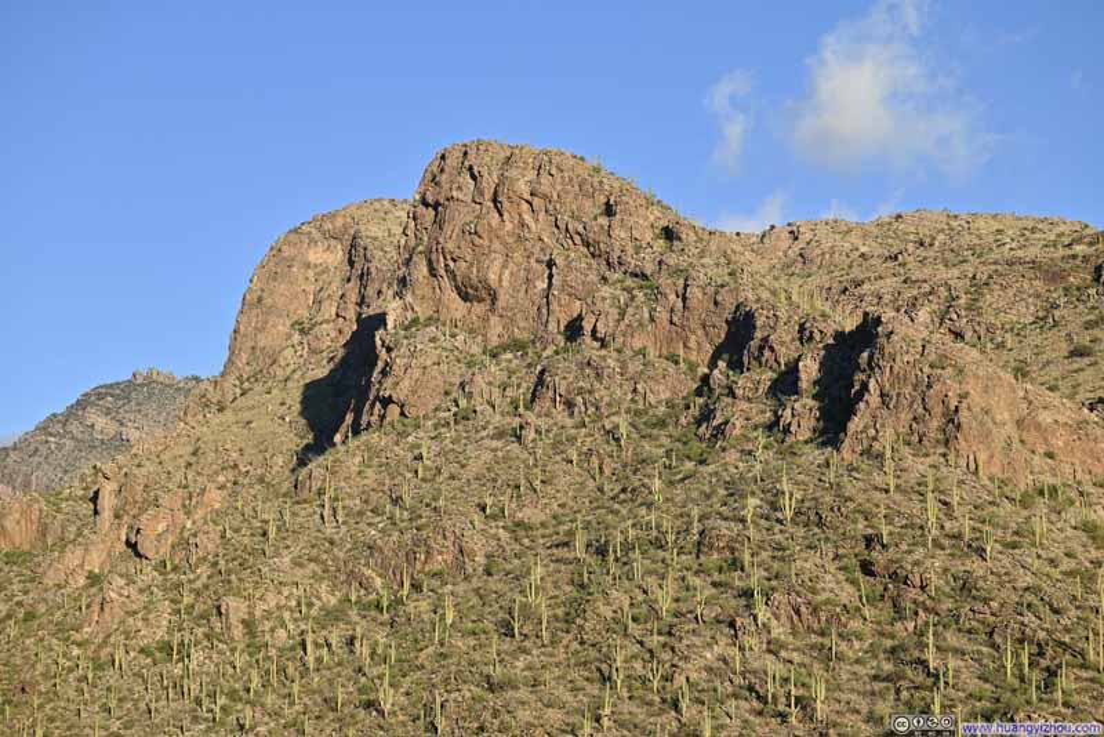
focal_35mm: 75
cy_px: 368
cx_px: 552
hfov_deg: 27.0
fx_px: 2301
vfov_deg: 18.2
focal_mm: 75
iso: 100
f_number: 5
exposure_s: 1/500
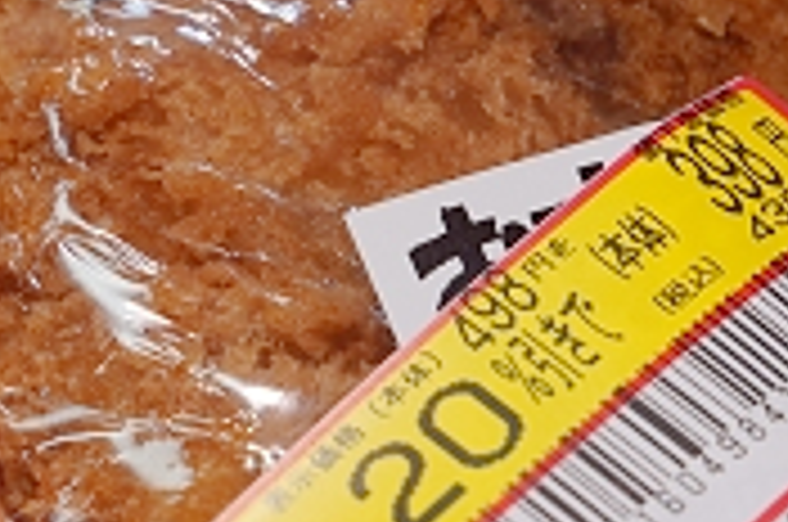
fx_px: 7057
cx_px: 797
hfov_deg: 6.4
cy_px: 18
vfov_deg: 4.2
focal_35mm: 323
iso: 160
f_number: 4
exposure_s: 1/160
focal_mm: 47
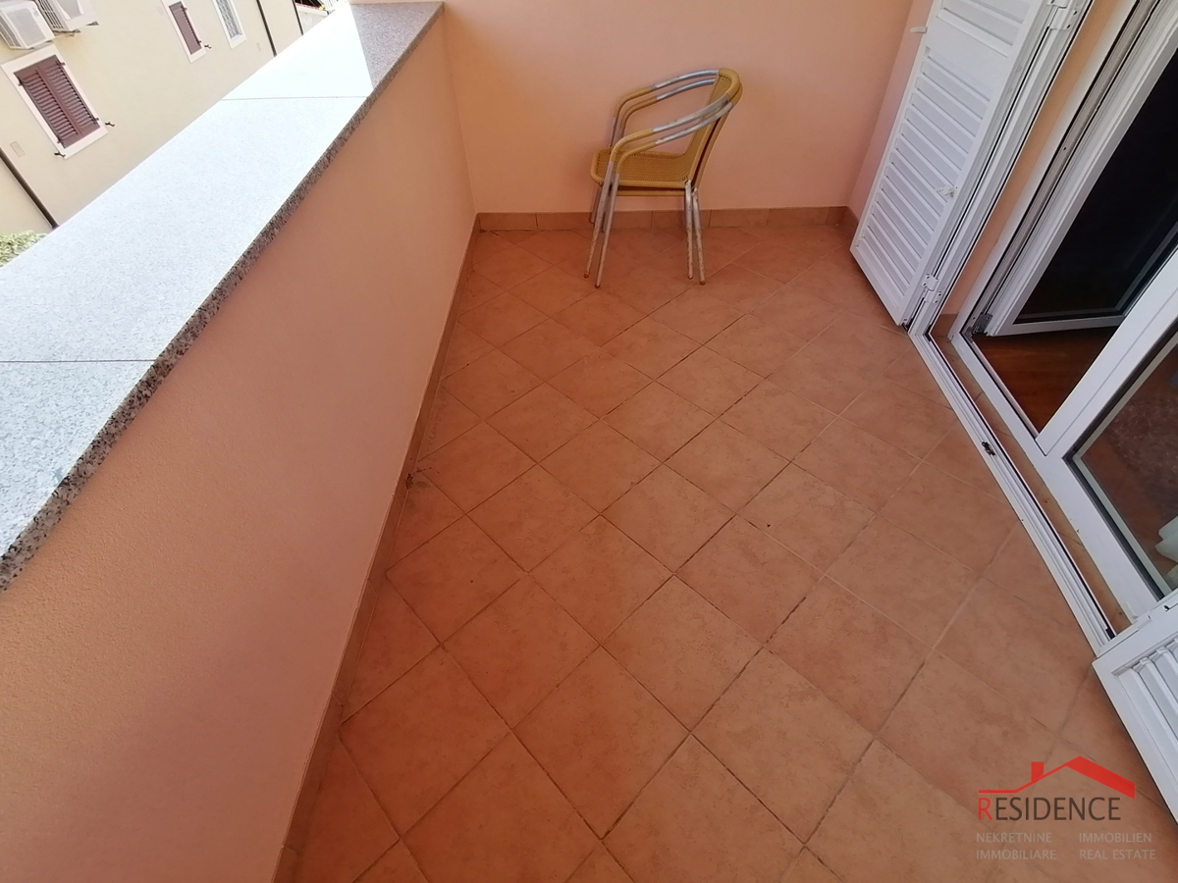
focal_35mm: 17
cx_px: 589
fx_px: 579
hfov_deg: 91.0
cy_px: 442
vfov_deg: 74.7
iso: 50
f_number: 2.4
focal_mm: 2.7
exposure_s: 1/163
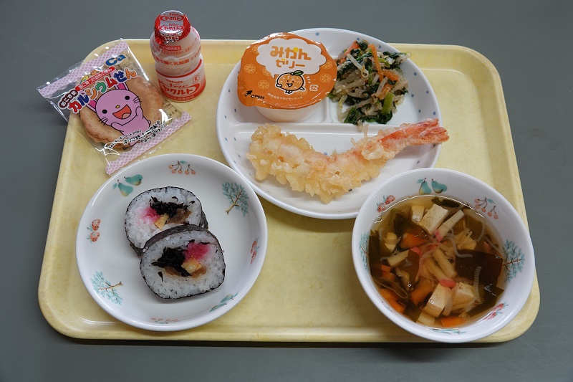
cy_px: 191
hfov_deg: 48.5
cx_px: 286
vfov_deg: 33.4
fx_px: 636
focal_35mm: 40
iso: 100
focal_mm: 14.65
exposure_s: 1/40
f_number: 3.2
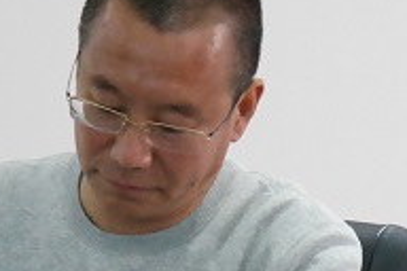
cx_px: 405
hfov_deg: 9.3
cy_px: 475
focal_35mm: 220
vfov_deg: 6.1
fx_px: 2487
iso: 3200
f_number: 4.5
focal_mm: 29
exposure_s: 1/50
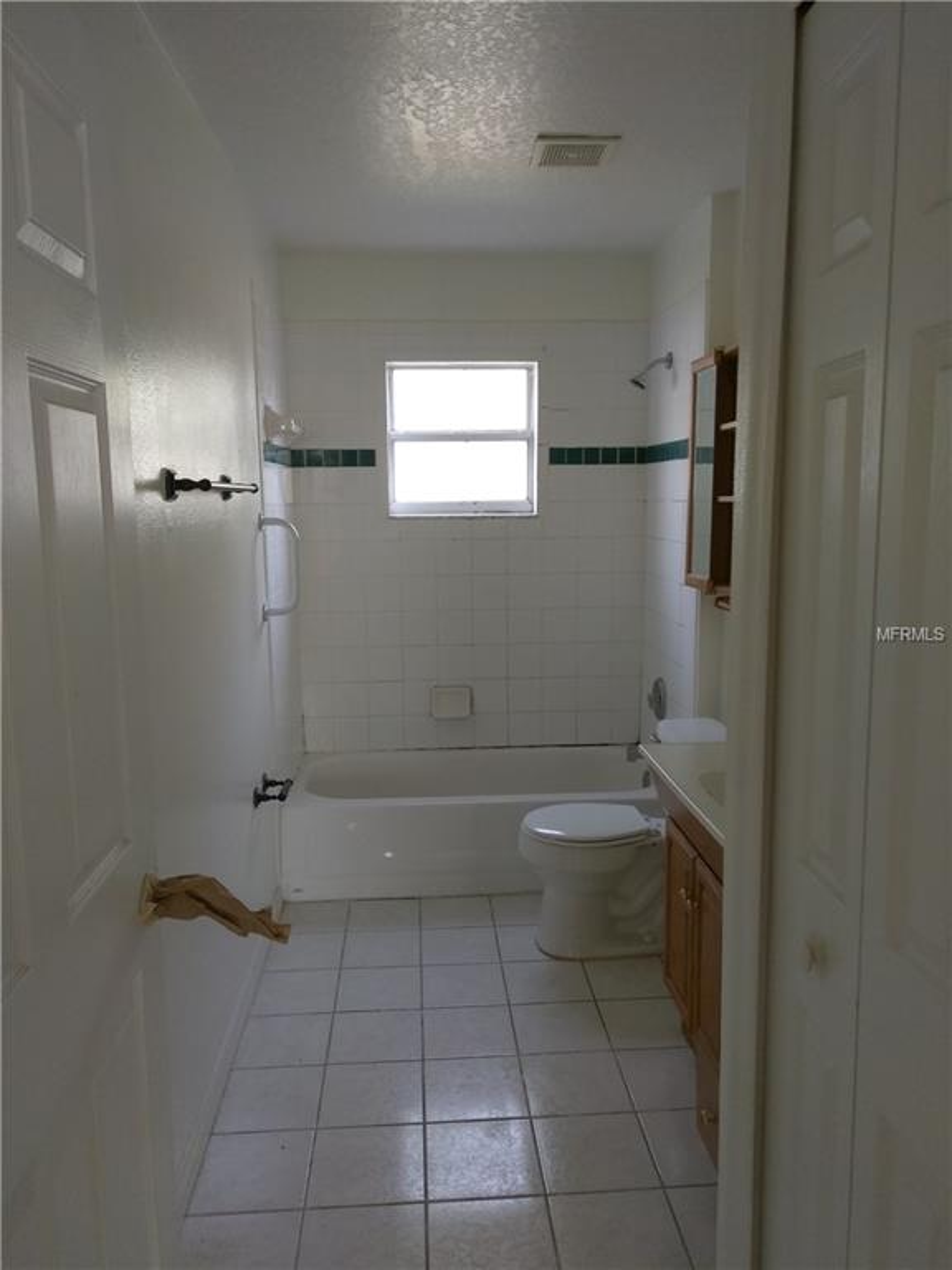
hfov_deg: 66.0
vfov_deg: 81.7
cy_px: 635
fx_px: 733
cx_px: 476
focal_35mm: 20
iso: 180
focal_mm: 3.46
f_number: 2.2
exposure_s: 1/30
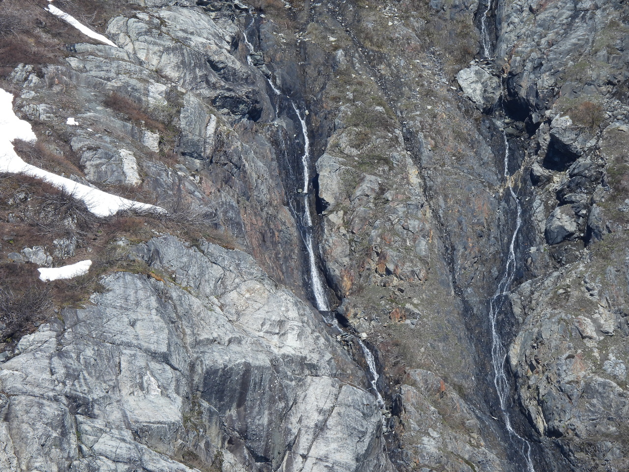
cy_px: 236
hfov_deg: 2.3
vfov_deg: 1.7
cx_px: 314
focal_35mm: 850
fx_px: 15445
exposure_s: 1/500
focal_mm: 152
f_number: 5.6
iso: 110
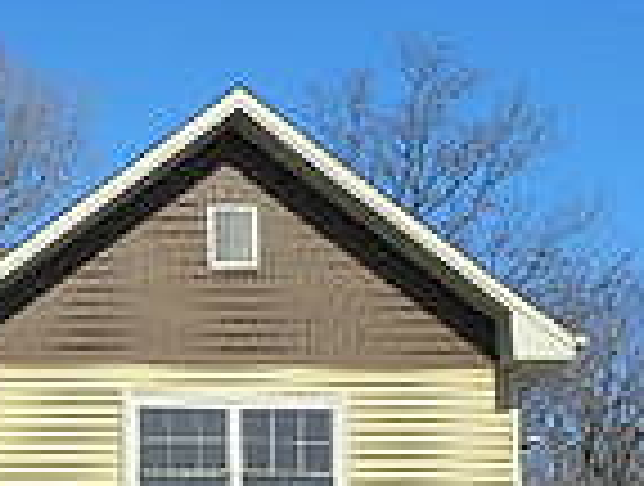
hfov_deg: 17.3
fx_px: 2070
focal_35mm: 111
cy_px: 580
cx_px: -9
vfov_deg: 13.1
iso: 64
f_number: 5.6
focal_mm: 8.2
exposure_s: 1/412
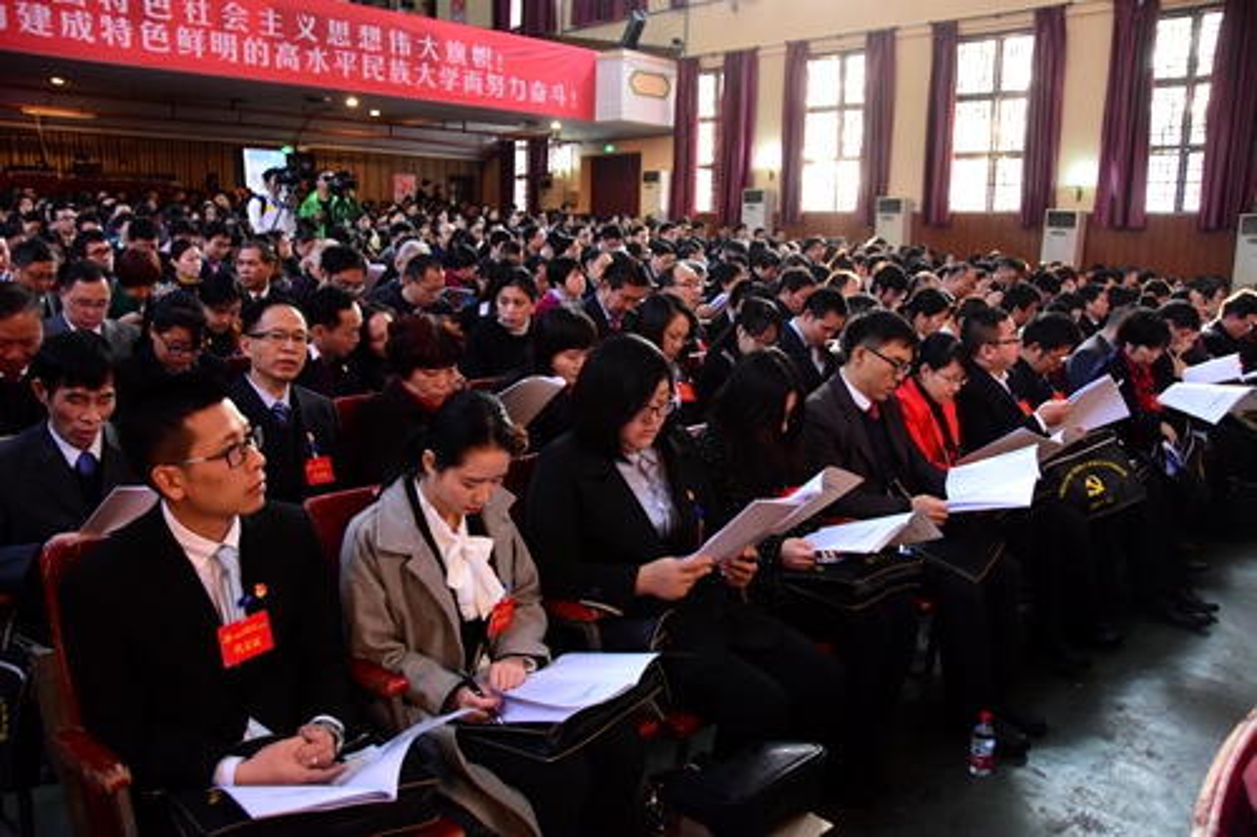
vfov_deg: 47.9
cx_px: 628
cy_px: 418
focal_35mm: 27
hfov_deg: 67.4
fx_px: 942
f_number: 4
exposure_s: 1/40
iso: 2000
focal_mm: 18
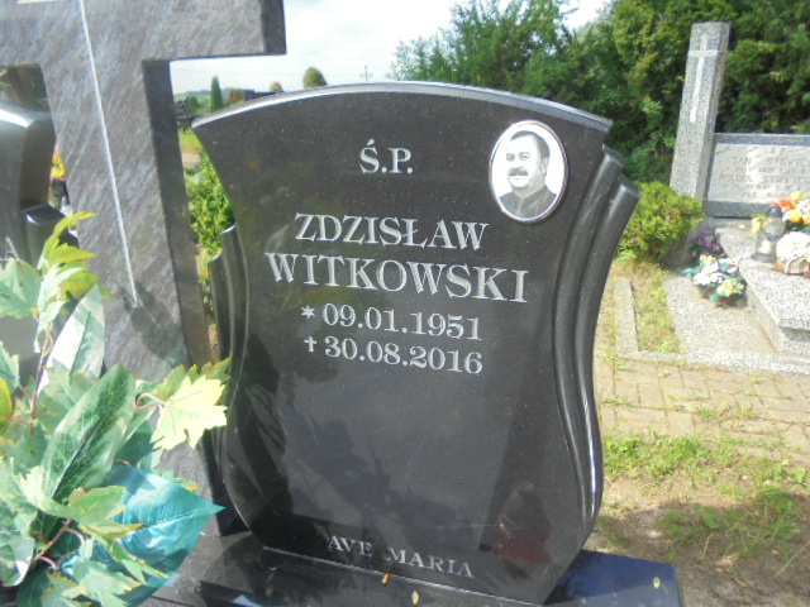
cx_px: 405
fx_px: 608
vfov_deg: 53.1
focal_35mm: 26
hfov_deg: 67.3
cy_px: 304
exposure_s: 1/320
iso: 100
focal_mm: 4.6
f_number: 3.5
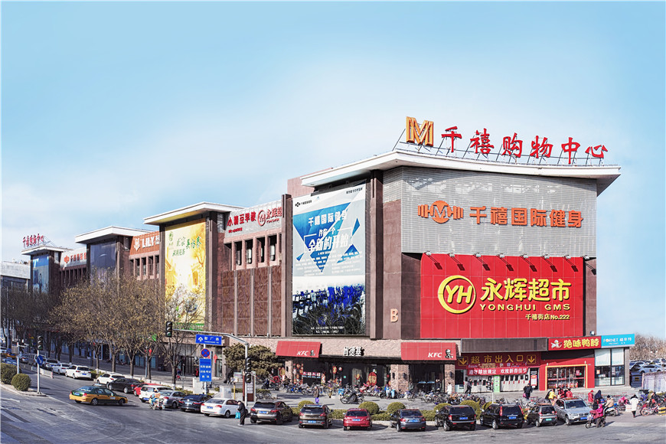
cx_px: 333
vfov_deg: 27.0
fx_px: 925
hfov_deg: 39.6
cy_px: 222
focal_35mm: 50
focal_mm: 50
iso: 64
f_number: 11
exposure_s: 1/200
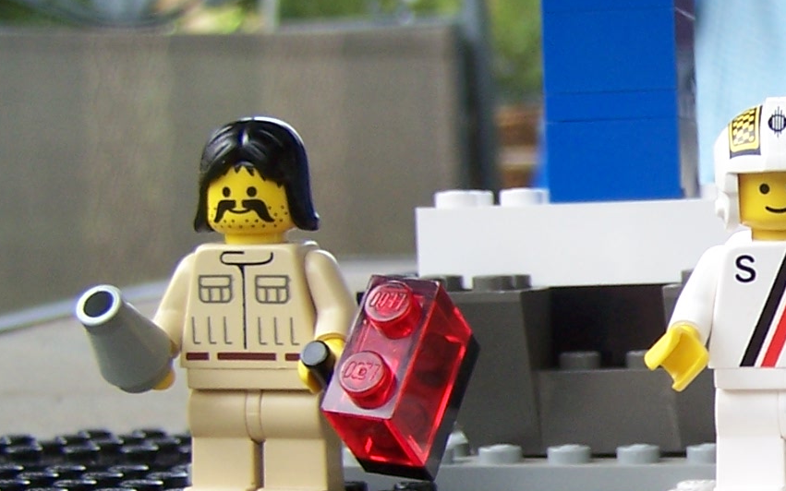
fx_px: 2335
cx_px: 969
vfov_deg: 12.0
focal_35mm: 109
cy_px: 380
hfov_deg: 18.1
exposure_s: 1/250
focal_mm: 6.3
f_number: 2.8
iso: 80
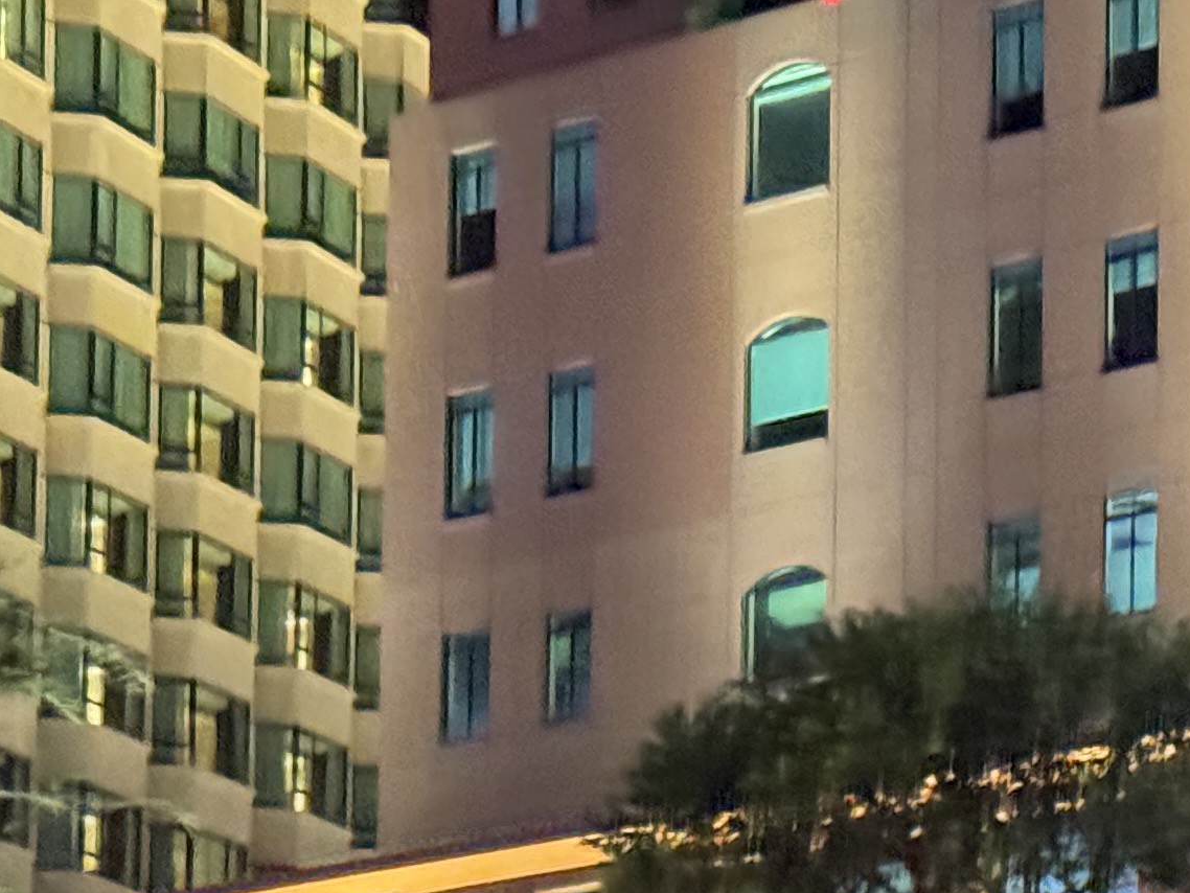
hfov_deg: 11.5
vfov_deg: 8.5
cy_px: 1513
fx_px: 5845
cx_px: 1321
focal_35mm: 170
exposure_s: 1/20
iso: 640
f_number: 1.78
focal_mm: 6.86
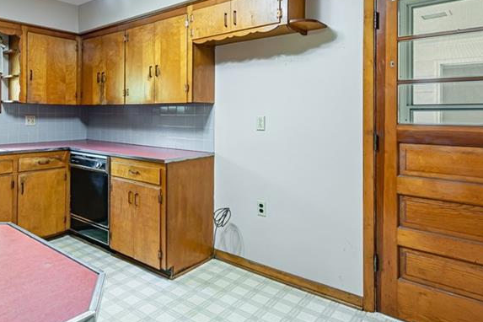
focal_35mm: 25
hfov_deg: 69.2
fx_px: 335
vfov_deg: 50.6
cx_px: 156
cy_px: 114
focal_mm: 14
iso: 50
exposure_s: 1/3
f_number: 11
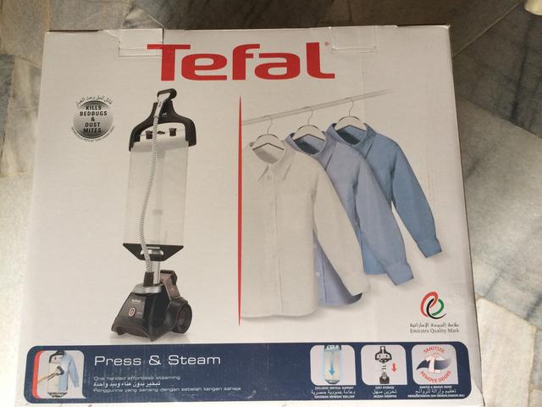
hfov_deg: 61.7
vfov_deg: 48.2
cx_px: 271
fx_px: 454
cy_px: 204
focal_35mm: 29
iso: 80
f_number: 2.2
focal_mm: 4.15
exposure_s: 1/33
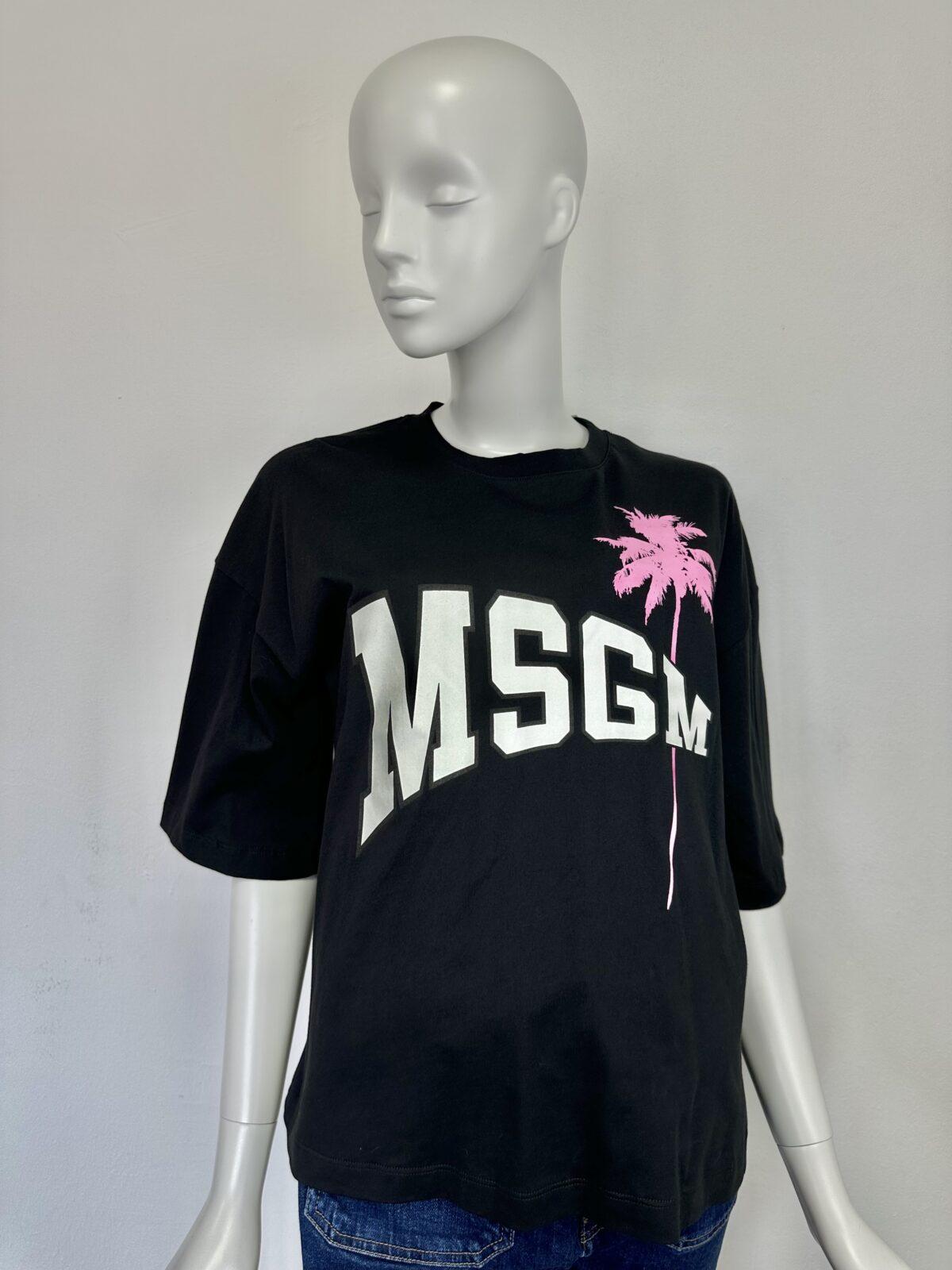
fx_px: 880
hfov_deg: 56.8
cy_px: 635
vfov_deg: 71.6
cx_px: 476
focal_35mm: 24
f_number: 1.78
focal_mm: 6.86
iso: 64
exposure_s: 1/100
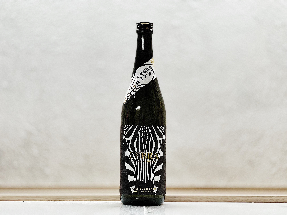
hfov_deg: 25.3
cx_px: 144
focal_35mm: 77
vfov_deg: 19.1
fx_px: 638
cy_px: 108
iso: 125
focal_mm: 9
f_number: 2.8
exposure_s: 1/100
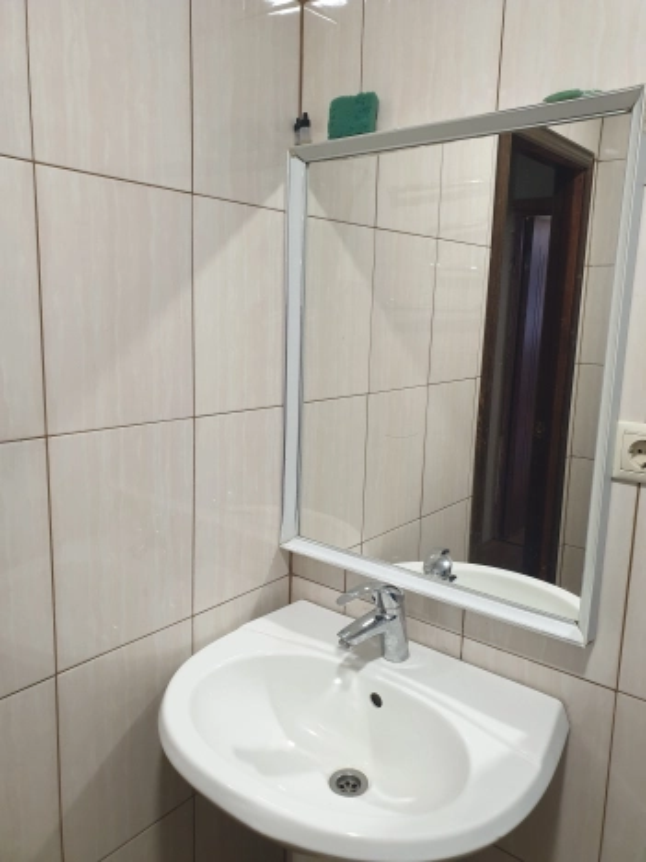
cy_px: 431
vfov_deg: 67.3
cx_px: 323
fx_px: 647
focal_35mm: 26
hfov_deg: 53.1
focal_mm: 4.3
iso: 320
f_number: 2.4
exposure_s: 1/50
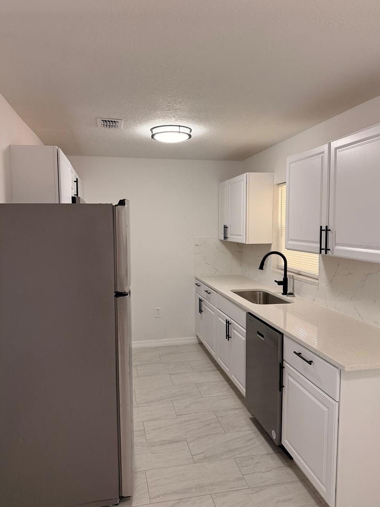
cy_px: 245
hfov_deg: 54.9
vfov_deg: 69.4
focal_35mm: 25
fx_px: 366
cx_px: 194
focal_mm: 6.76
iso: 200
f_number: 1.78
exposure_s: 1/164
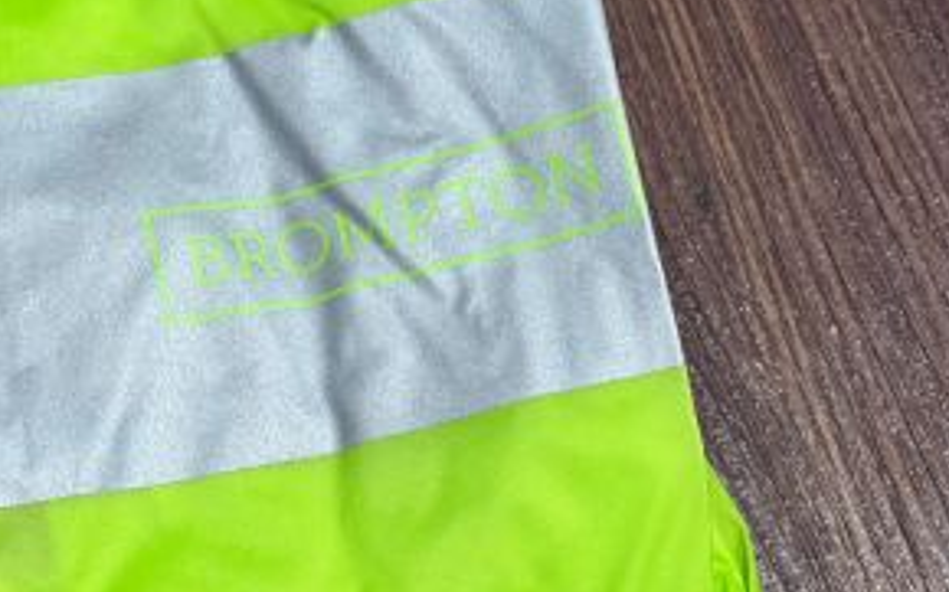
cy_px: 406
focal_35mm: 135
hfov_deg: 15.4
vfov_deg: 9.7
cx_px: 206
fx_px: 3490
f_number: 2.8
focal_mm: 9
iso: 200
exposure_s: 1/50
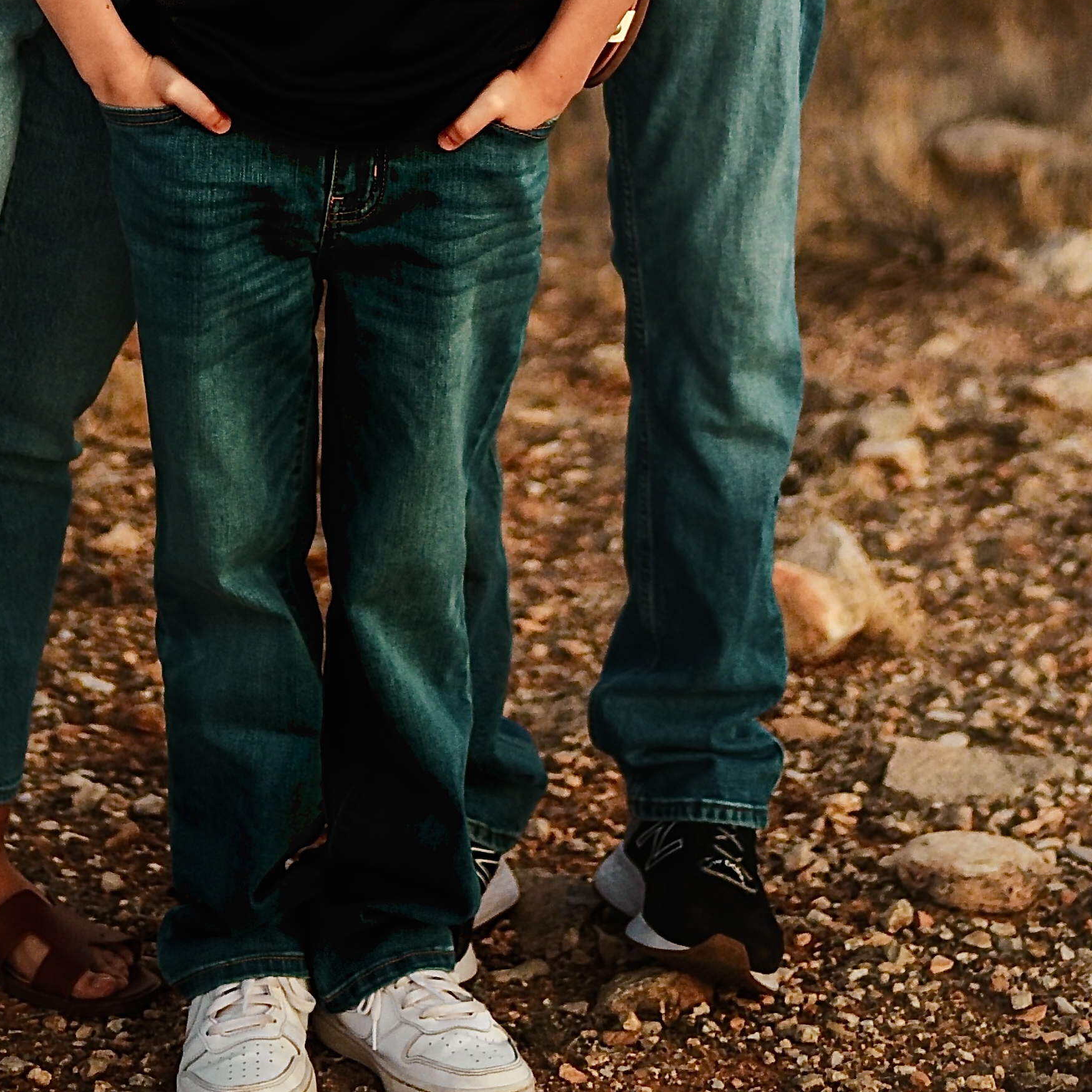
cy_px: -573
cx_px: 400
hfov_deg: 12.0
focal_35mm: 146
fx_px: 5211
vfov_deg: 11.4
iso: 1000
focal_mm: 50
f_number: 1.8
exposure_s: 1/320
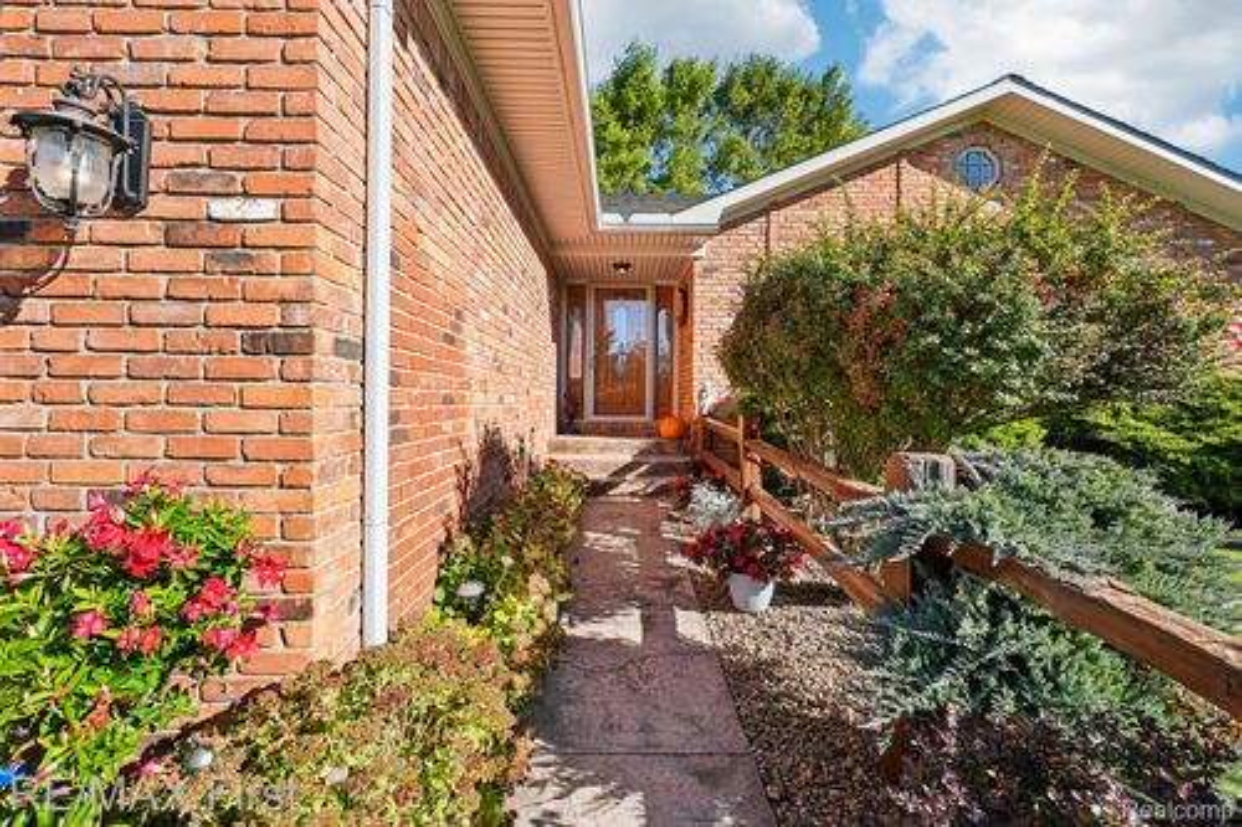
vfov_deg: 77.3
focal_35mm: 15
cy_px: 414
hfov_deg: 100.4
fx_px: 517
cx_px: 621
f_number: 8
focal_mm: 10
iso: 100
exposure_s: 1/200
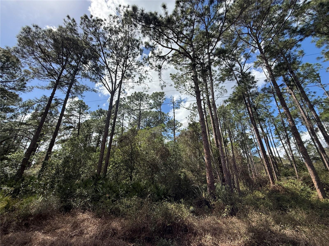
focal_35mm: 14
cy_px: 123
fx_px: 133
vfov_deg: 85.7
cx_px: 164
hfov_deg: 102.1
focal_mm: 2.22
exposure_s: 1/1961
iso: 50
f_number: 2.2
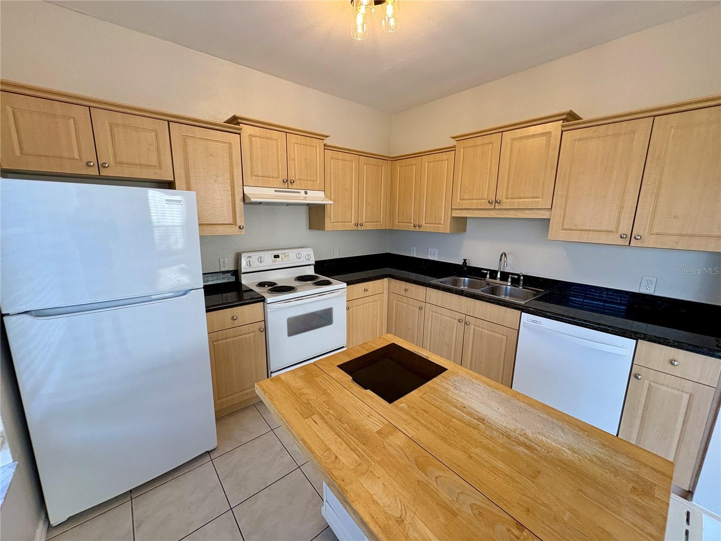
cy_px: 270
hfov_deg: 102.1
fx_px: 292
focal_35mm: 14
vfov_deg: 85.7
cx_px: 360
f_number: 2.2
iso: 200
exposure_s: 1/120
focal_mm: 2.22
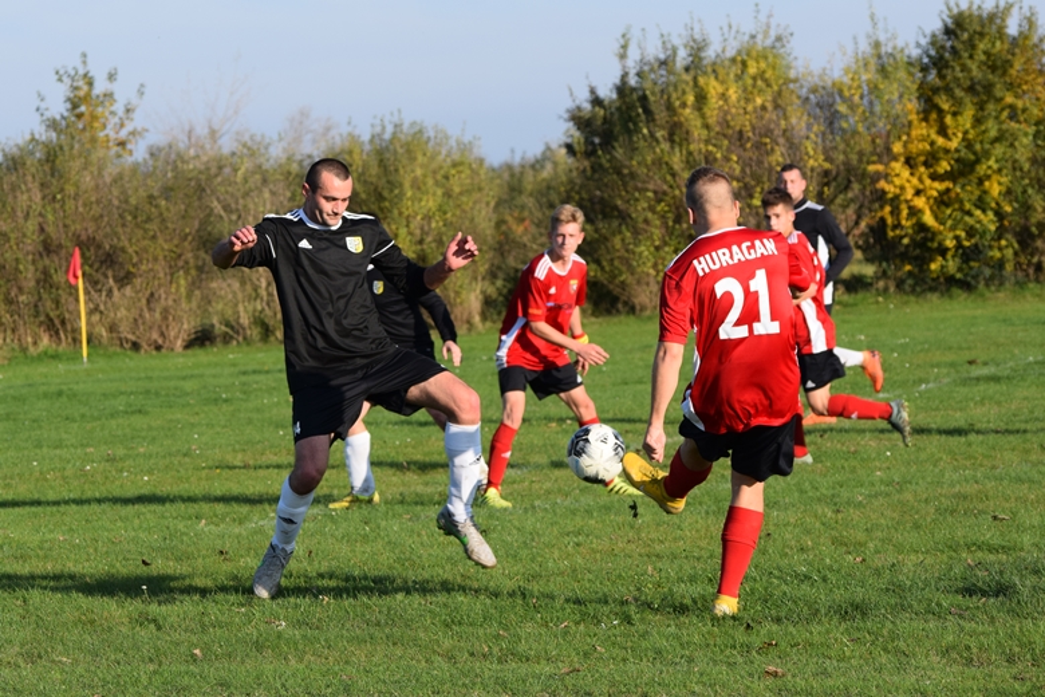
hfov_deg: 15.9
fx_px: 3744
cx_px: 522
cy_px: 348
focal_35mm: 129
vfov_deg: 10.6
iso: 400
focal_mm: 86
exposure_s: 1/1600
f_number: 5.6
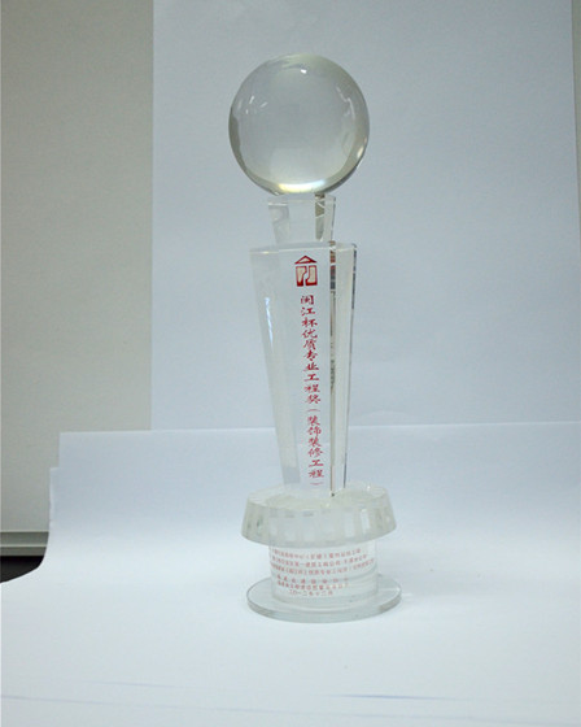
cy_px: 419
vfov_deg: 43.2
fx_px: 915
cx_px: 290
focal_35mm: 43
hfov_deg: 35.2
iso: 640
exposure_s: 1/60
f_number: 4
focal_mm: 25
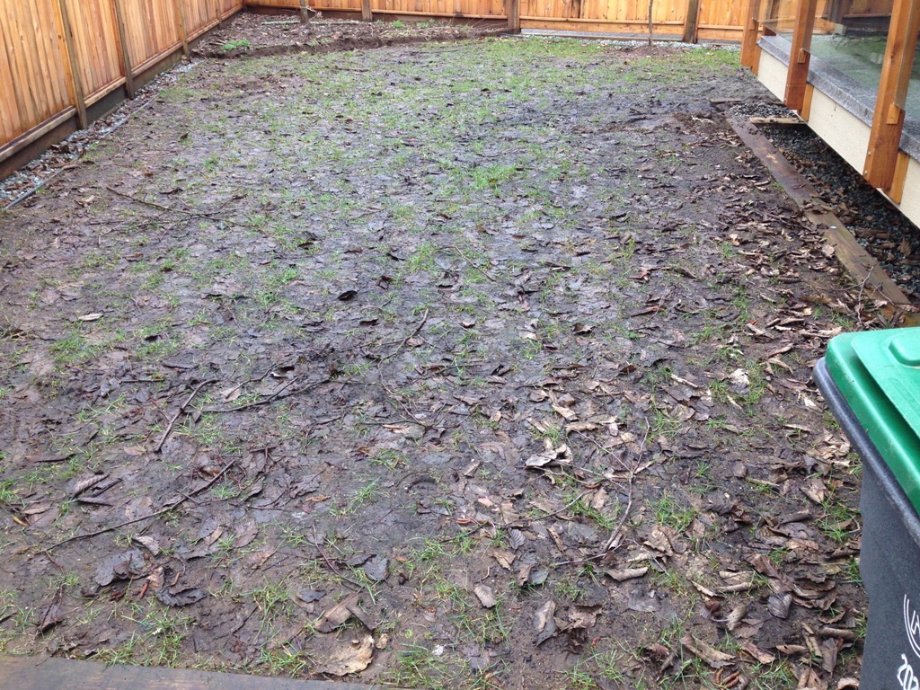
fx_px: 877
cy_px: 345
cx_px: 460
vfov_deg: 42.9
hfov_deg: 55.4
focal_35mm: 33
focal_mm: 4.12
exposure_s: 1/120
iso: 50
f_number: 2.4
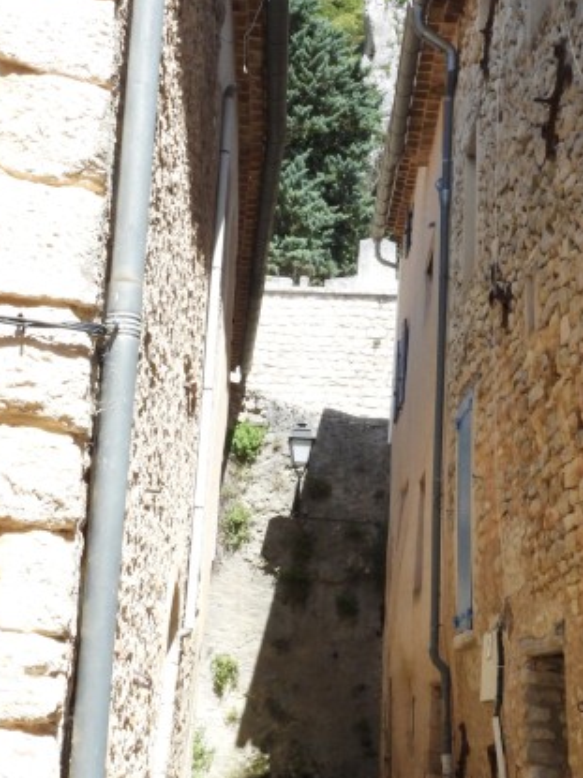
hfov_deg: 21.5
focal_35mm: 68
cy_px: 484
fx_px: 1528
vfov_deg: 28.5
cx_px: 394
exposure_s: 1/400
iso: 400
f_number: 8
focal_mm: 8.4
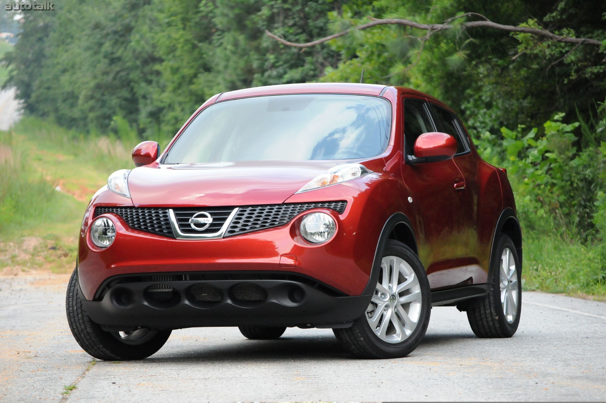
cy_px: 202
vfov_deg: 8.3
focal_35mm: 165
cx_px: 303
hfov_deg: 12.5
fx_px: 2774
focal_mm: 110
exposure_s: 1/320
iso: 2000
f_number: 5.6
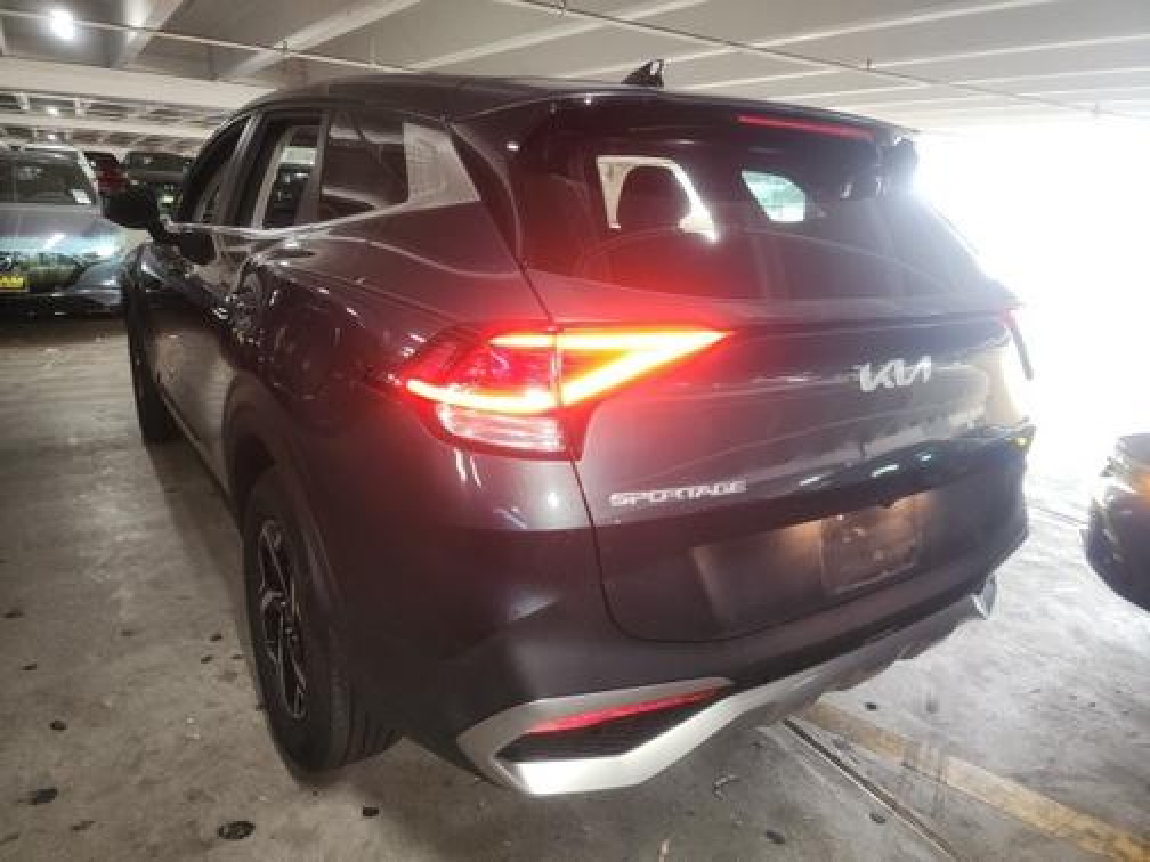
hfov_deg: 73.9
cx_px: 575
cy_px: 431
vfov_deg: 58.9
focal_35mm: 23
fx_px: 764
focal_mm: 6.4
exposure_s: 1/13.4
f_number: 1.8
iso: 457
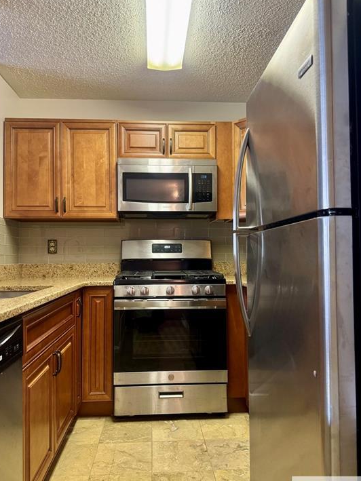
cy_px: 242
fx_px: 361
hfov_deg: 53.1
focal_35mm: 26
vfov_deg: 67.3
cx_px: 174
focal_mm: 6.76
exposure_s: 1/60
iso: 400
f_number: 1.78
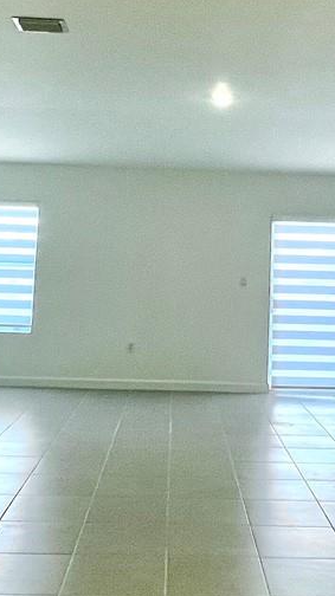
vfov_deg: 44.5
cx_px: 212
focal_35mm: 45
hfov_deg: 26.4
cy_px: 176
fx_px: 712
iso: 100
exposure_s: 1/120
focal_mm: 1.57
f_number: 1.8
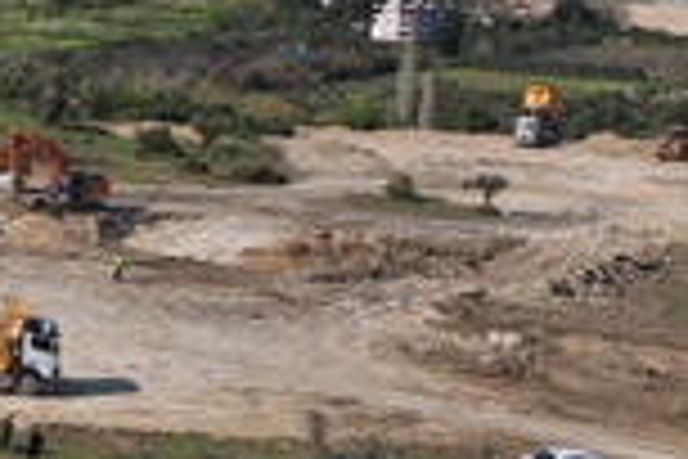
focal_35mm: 110
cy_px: 248
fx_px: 2102
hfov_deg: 17.0
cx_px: -315
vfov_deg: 12.5
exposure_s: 1/640
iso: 100
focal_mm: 10.26
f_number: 6.3
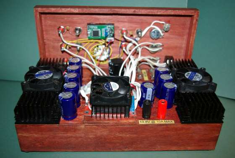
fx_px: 235
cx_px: 118
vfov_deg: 37.0
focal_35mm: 36
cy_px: 79
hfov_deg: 53.1
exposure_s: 1/40
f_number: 4
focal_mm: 24
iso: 200
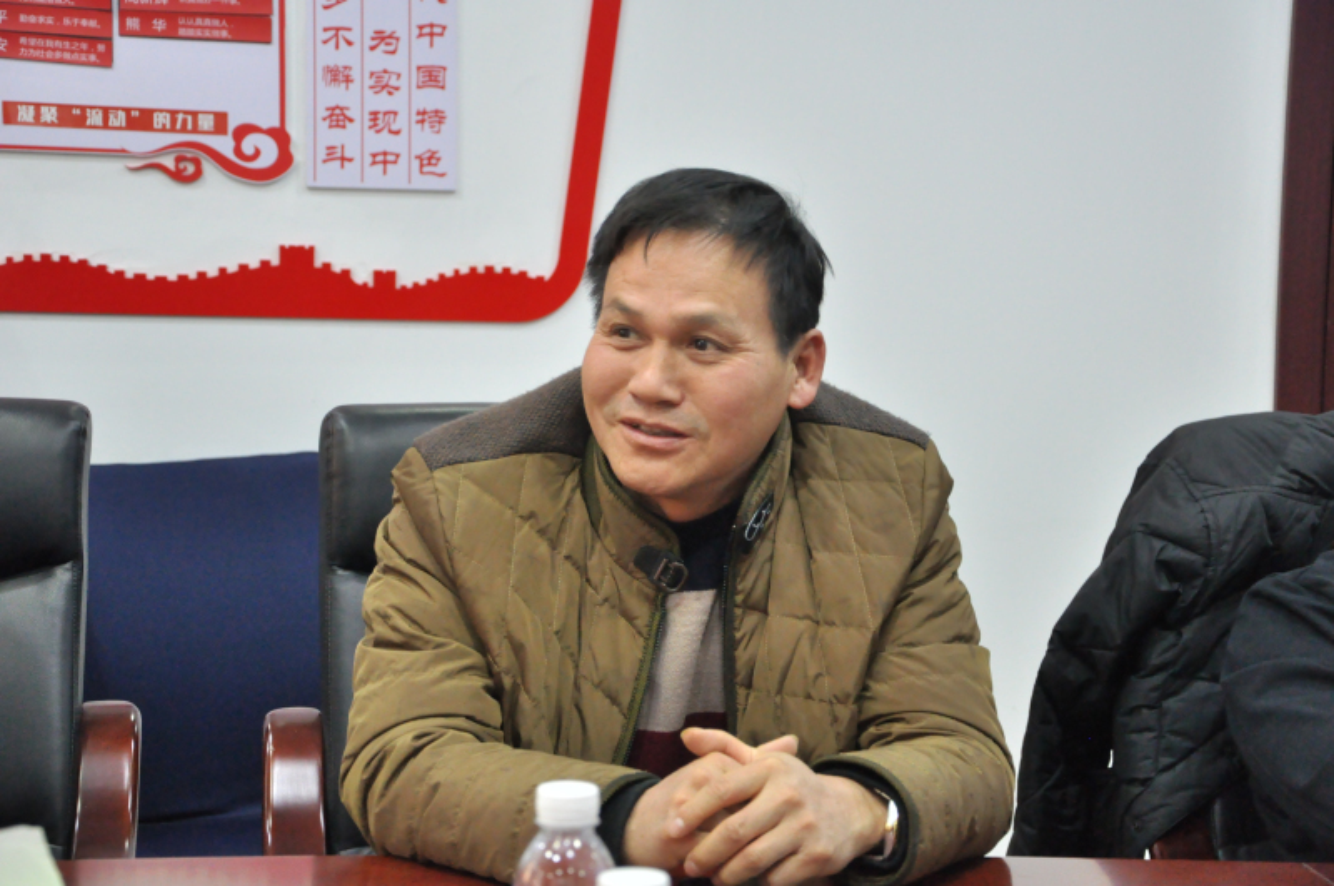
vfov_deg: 17.4
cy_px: 443
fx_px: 2886
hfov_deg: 26.0
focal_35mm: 78
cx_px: 667
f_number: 5
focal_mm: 52
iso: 2200
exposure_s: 1/50
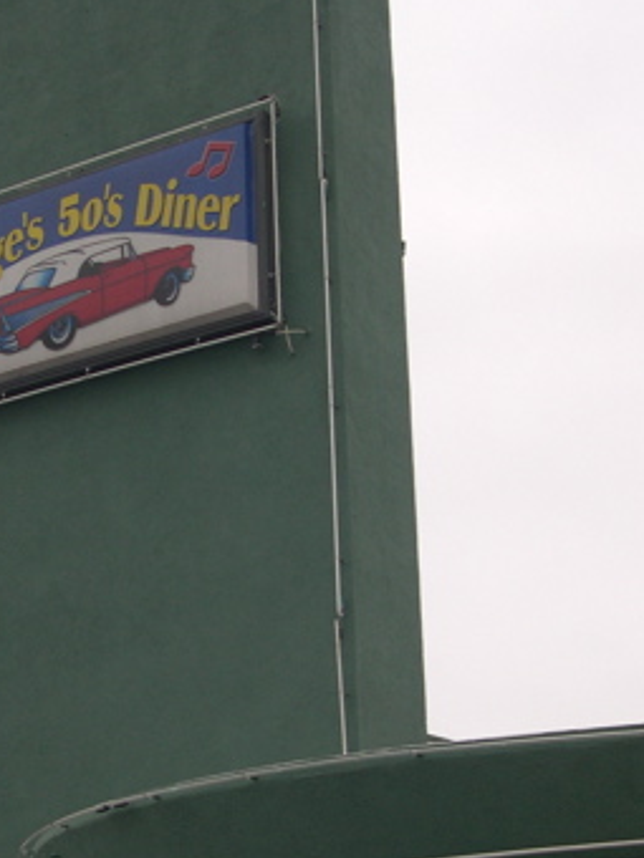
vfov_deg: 24.6
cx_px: 210
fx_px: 1960
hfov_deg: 18.6
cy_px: 555
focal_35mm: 79
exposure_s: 1/102
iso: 100
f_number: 8
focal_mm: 9
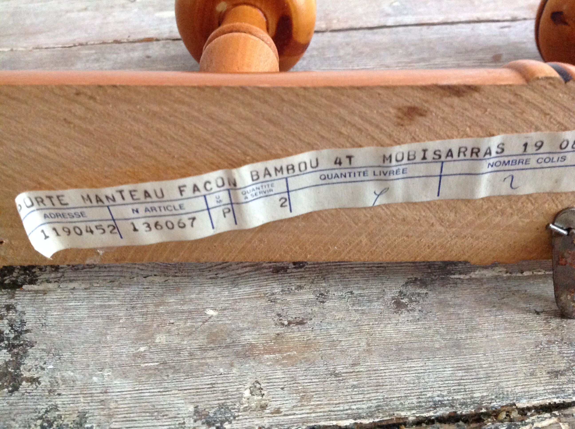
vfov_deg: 40.6
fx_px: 581
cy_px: 214
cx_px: 288
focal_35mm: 35
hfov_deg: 52.7
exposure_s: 1/15
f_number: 2.4
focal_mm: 4.28
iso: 500
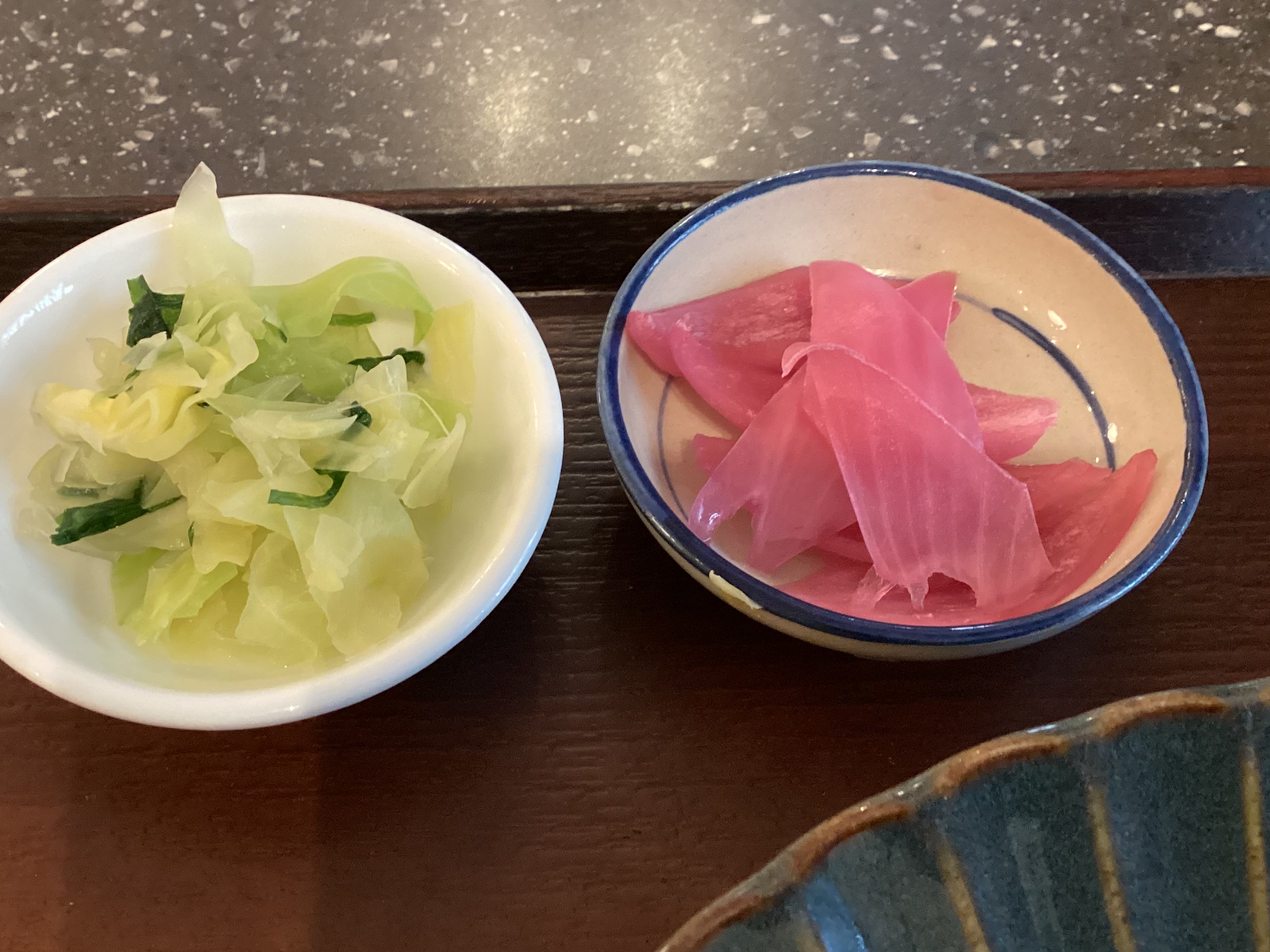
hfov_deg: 46.6
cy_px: 435
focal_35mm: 40
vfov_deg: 35.9
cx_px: 534
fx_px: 1467
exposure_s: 1/33
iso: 400
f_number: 2.4
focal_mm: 3.3
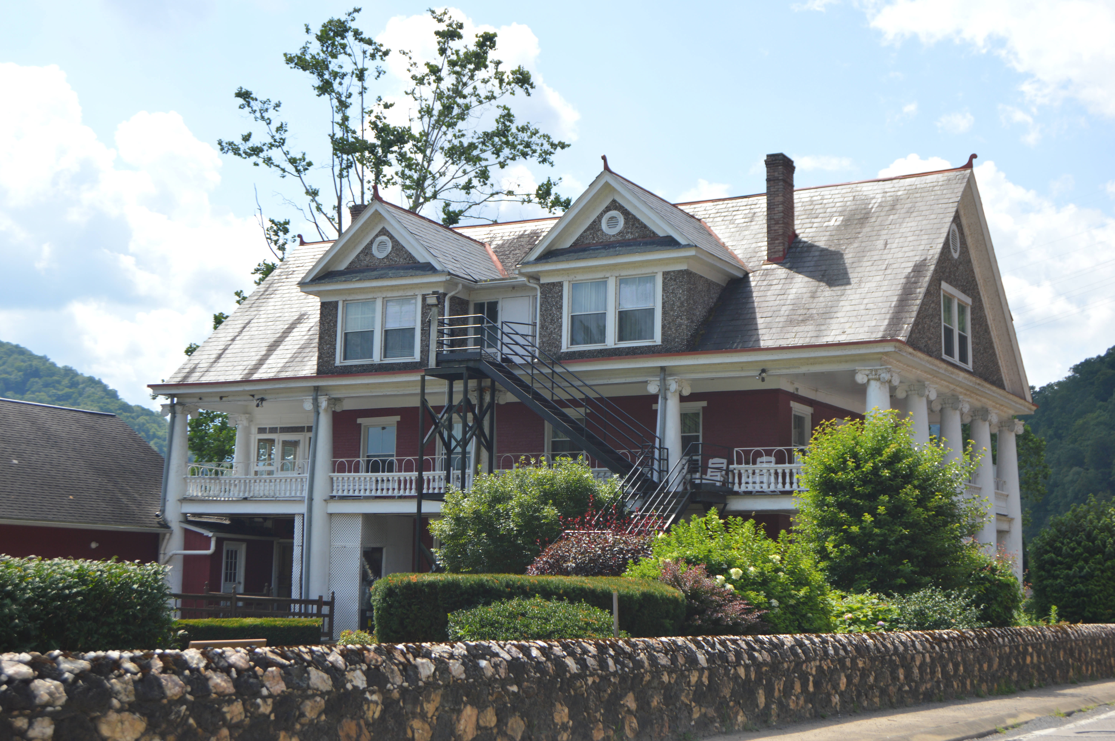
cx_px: 558
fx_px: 1625
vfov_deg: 25.7
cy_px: 370
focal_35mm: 52
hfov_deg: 37.9
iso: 100
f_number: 8
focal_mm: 35
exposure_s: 1/250
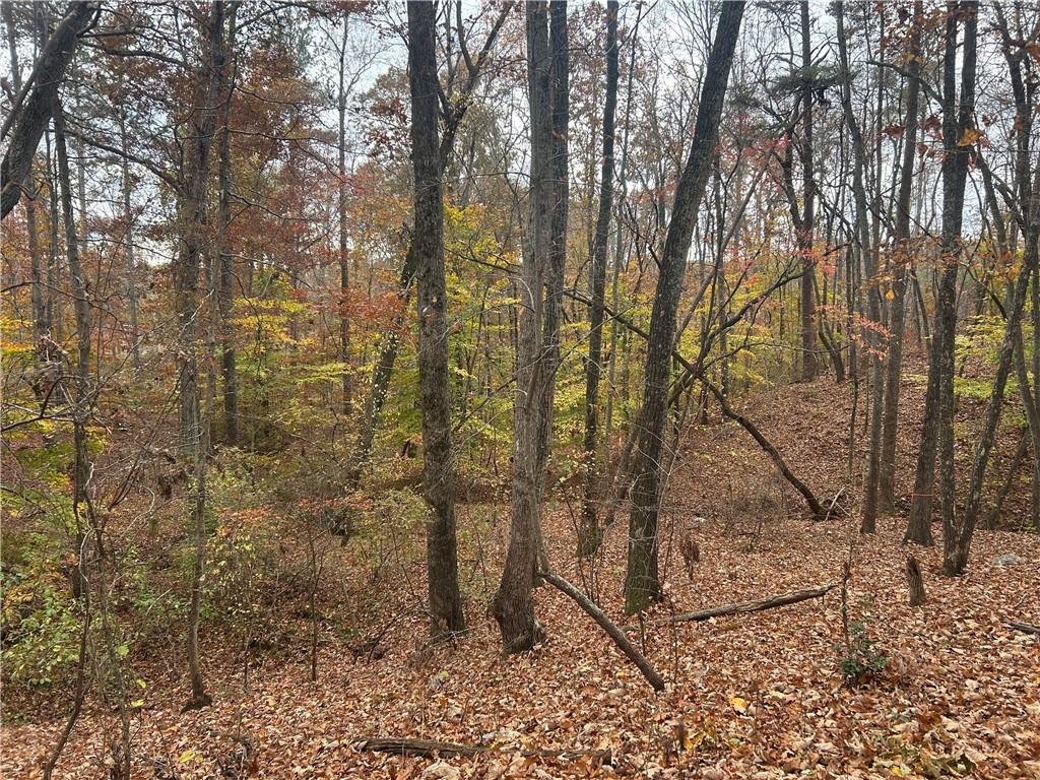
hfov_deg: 67.3
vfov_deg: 53.1
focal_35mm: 26
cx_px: 520
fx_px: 781
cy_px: 390
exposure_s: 1/439
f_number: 1.5
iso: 50
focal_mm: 5.7
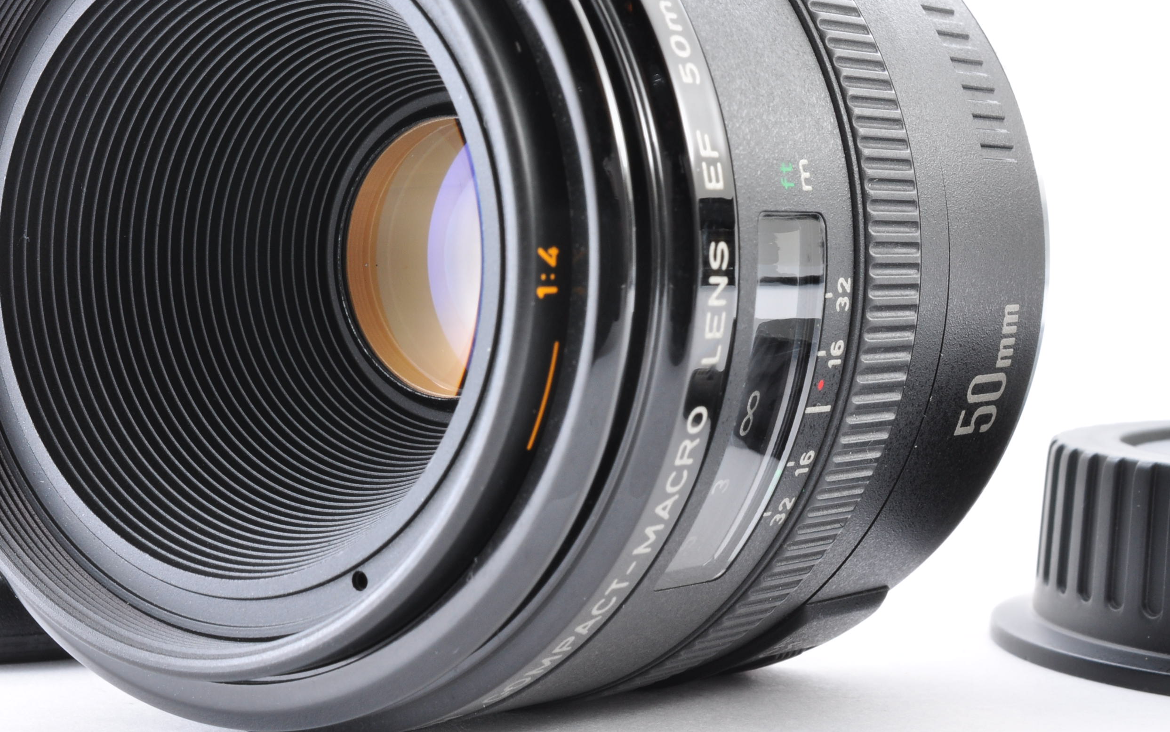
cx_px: 448
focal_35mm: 79
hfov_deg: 26.1
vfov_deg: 16.5
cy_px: 248
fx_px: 2519
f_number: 22
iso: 200
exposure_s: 1/200
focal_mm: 40
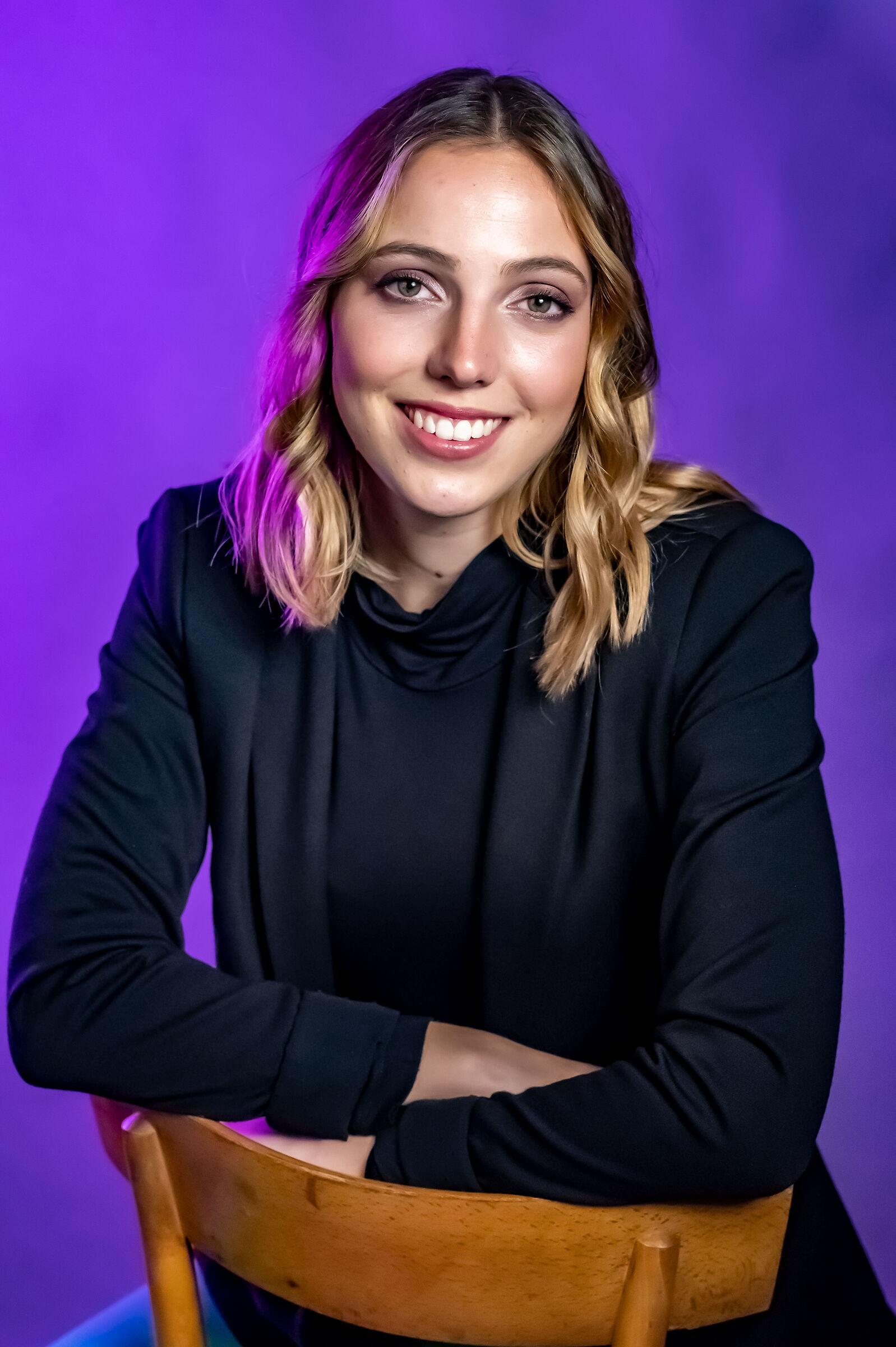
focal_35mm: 75
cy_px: 674
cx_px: 448
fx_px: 2802
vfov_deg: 27.0
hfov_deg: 18.2
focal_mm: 50
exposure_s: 1/500
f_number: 4
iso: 3200
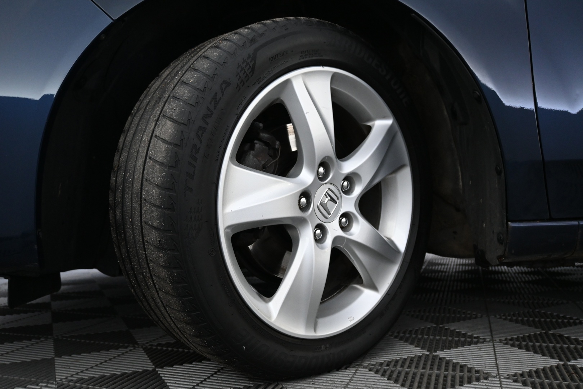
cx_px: 292
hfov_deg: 59.5
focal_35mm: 32
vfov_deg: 41.7
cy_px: 194
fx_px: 510
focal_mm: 21
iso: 1400
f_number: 4
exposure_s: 1/30
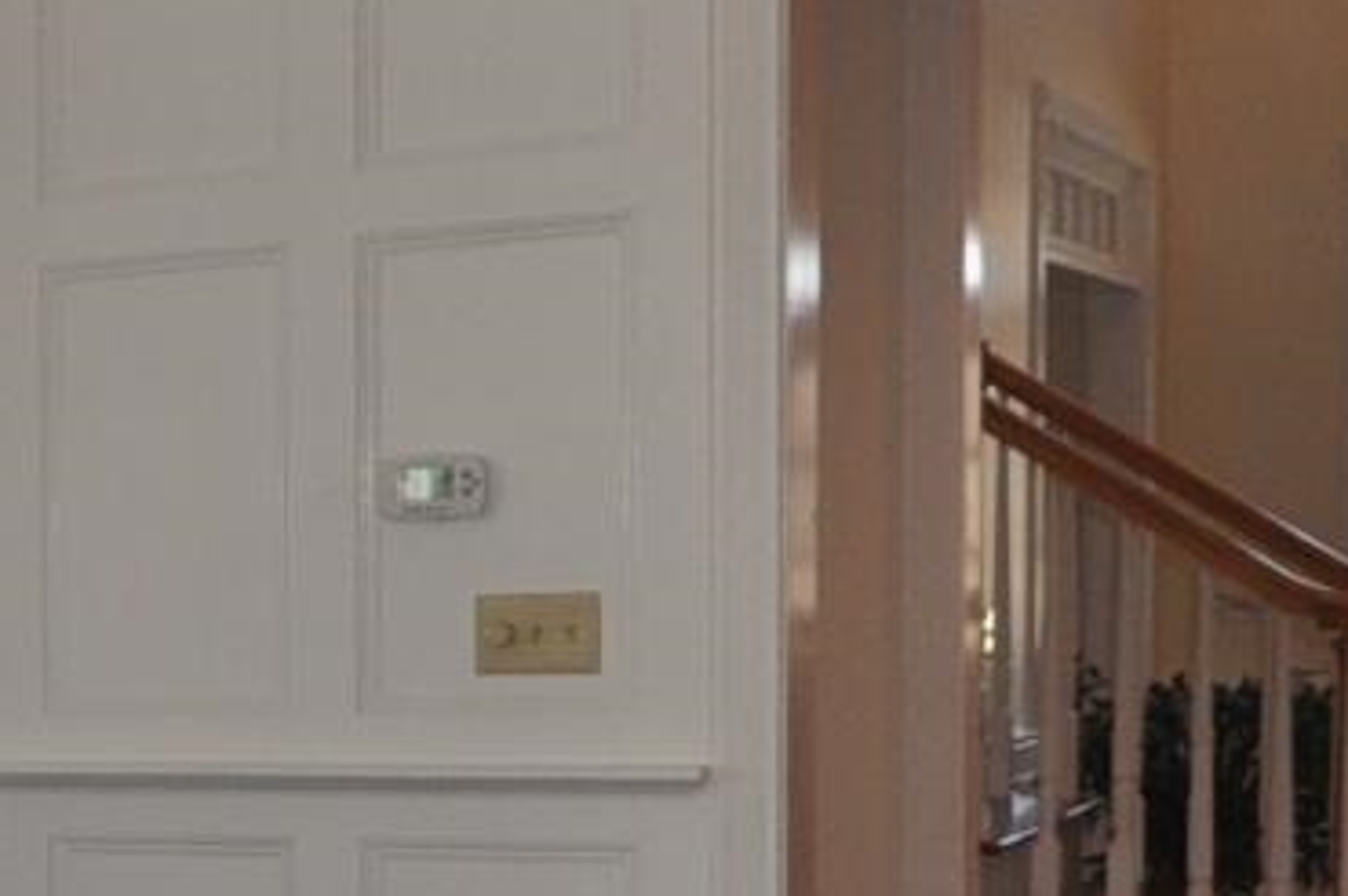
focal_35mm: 87
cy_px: 765
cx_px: -1177
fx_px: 3255
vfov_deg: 15.5
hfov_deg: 17.9
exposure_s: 1/160
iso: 400
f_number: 3.5
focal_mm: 10
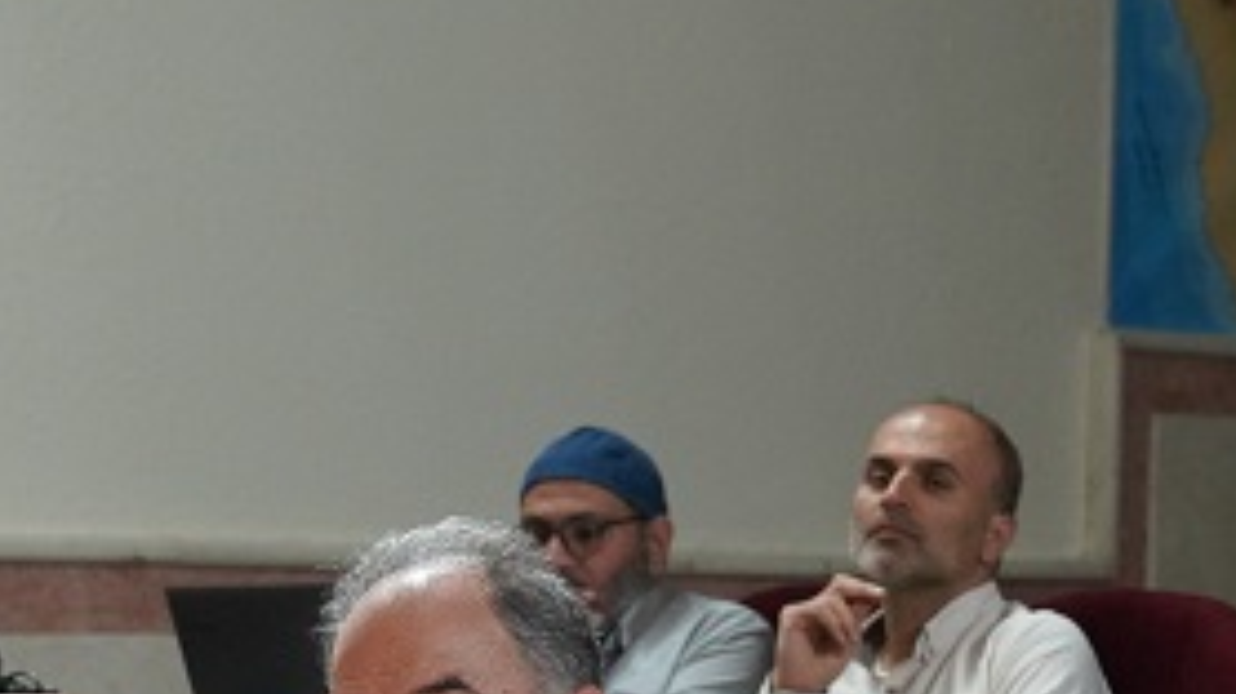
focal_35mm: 132
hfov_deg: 16.3
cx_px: 551
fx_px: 4324
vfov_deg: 9.0
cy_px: 990
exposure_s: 1/160
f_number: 4
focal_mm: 44
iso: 5000
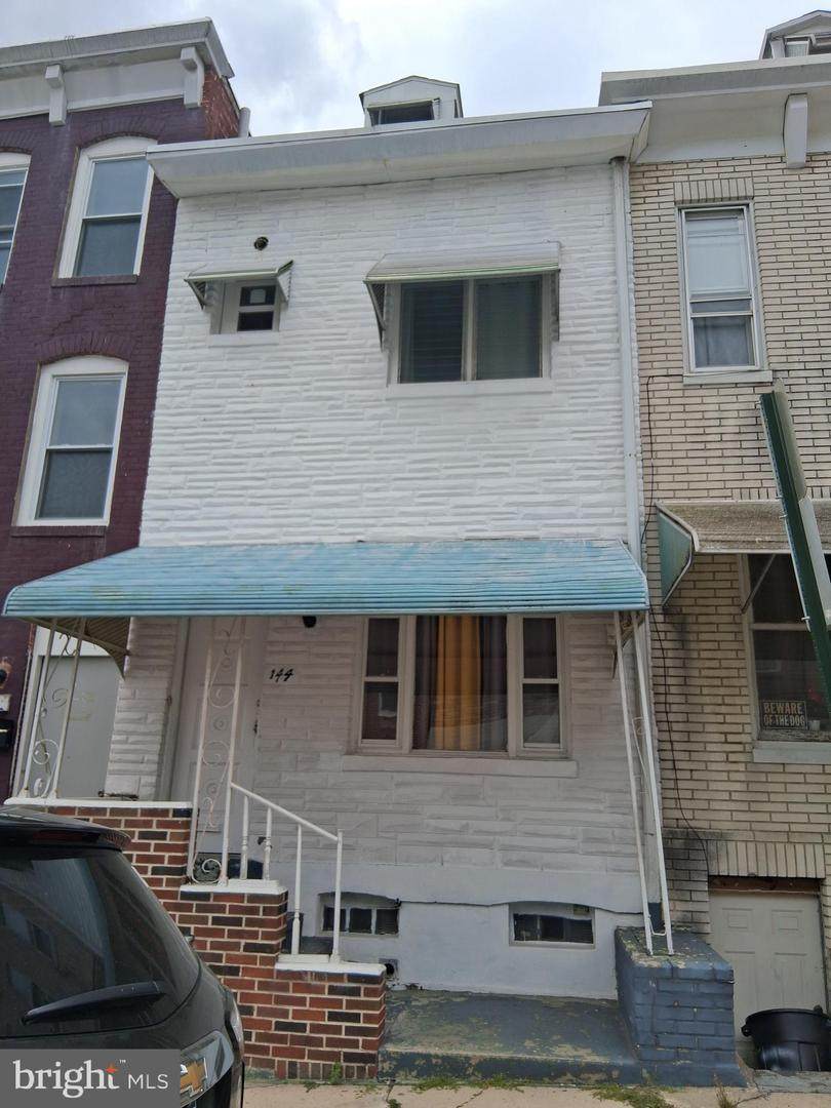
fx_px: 832
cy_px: 554
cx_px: 416
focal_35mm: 26
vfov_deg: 67.3
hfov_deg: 53.1
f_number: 1.8
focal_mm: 3.98
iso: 25
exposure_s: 1/360
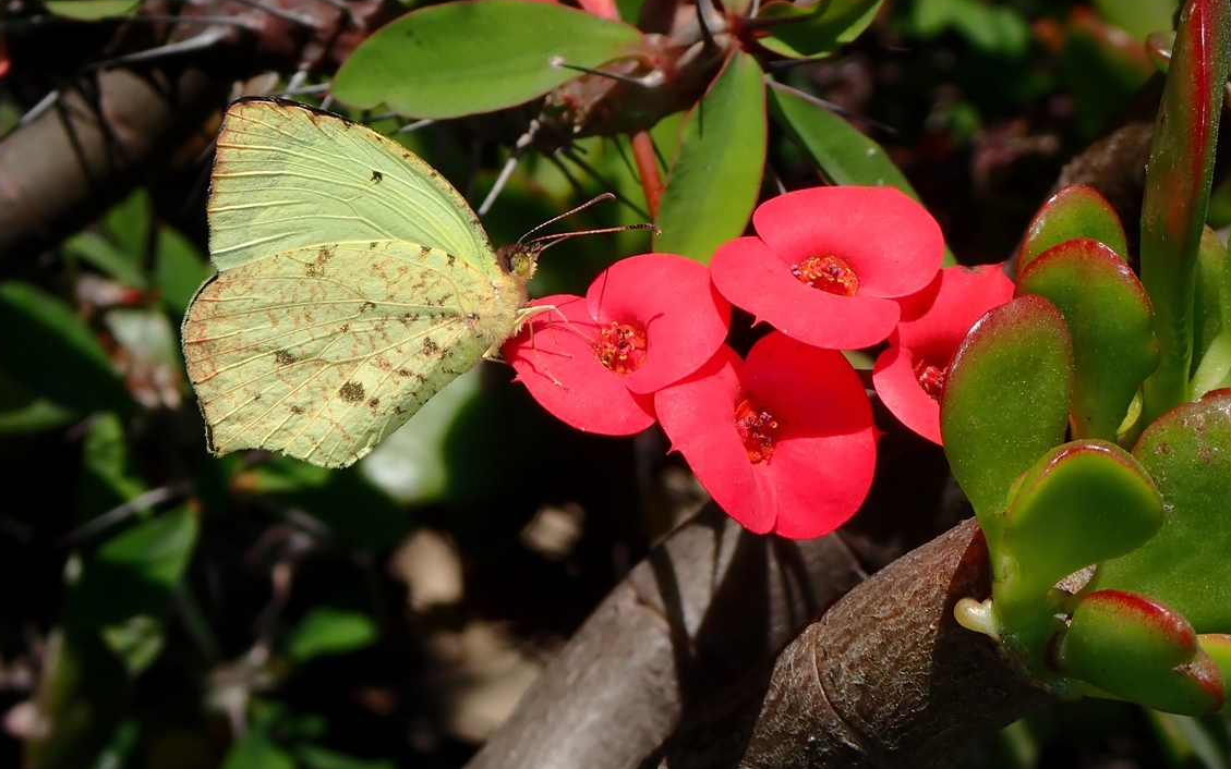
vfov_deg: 12.2
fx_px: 3590
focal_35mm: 107
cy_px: 333
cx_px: 613
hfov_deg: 19.5
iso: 100
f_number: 6.3
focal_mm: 18
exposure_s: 1/400
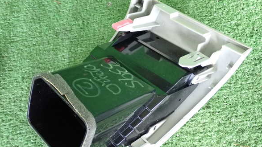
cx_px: 132
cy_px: 84
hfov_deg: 42.1
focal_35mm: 49
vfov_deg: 24.4
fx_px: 340
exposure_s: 1/125
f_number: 2.9
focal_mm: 7.84
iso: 1600
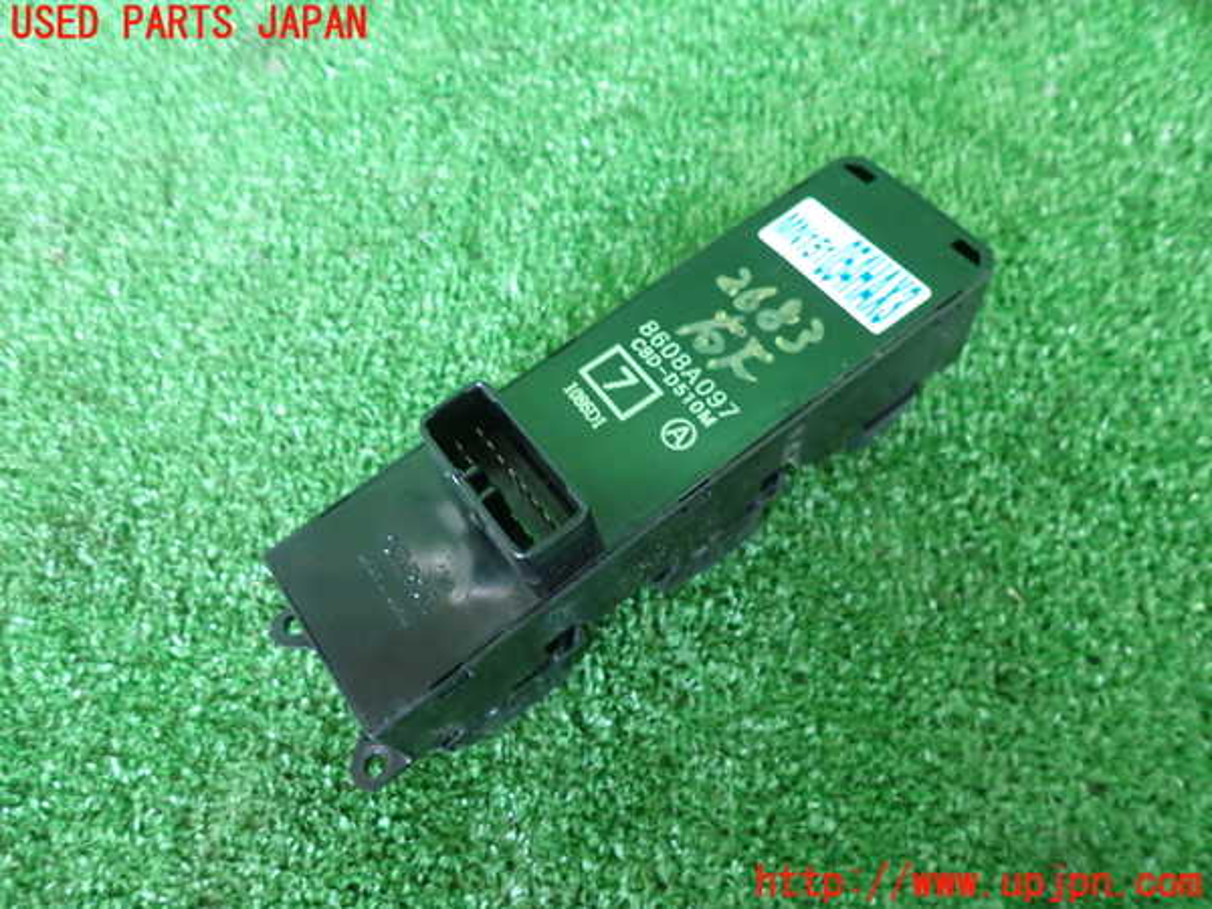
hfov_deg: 69.4
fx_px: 875
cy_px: 454
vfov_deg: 54.9
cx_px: 606
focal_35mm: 25
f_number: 2
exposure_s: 1/30
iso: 640
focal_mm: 4.5
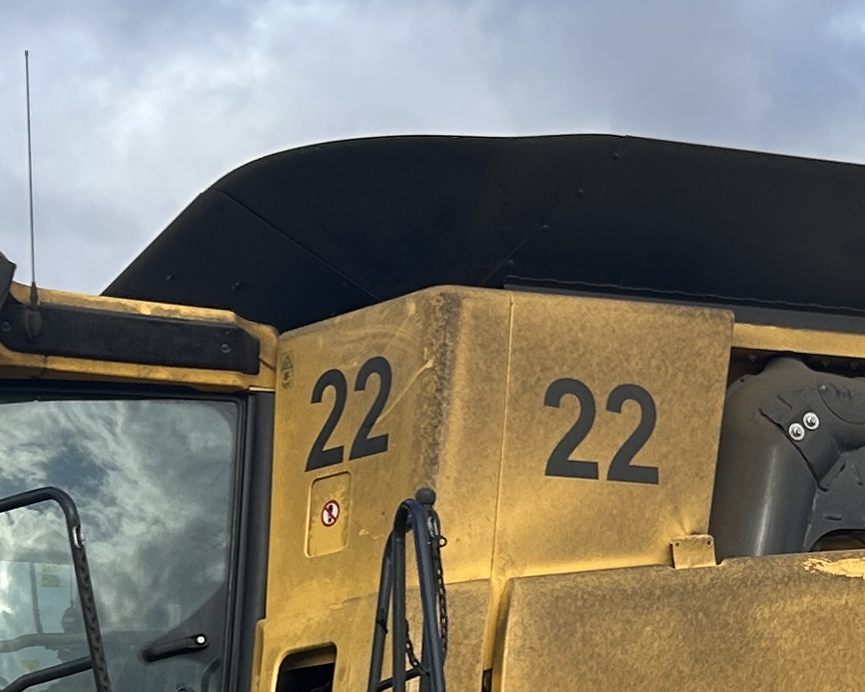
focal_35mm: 114
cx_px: 984
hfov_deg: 16.3
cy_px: 745
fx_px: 2918
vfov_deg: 13.3
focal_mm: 5.7
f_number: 1.5
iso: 50
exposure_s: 1/2045
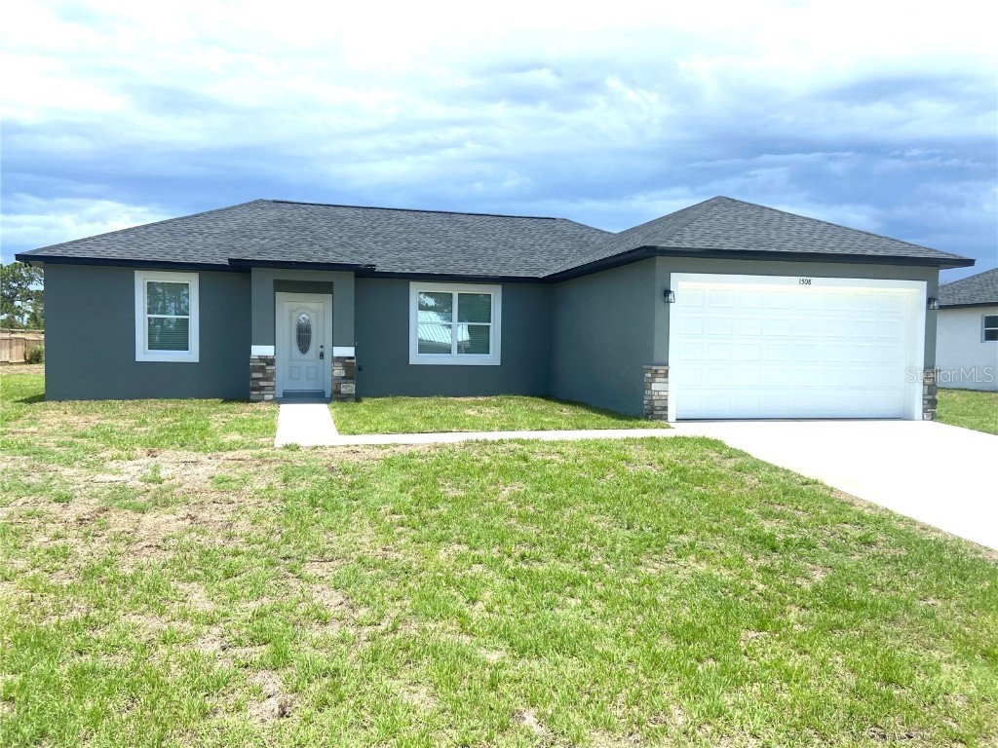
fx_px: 750
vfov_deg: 53.1
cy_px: 374
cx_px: 499
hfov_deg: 67.3
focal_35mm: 26
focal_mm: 4.25
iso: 32
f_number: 1.8
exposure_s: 1/3984
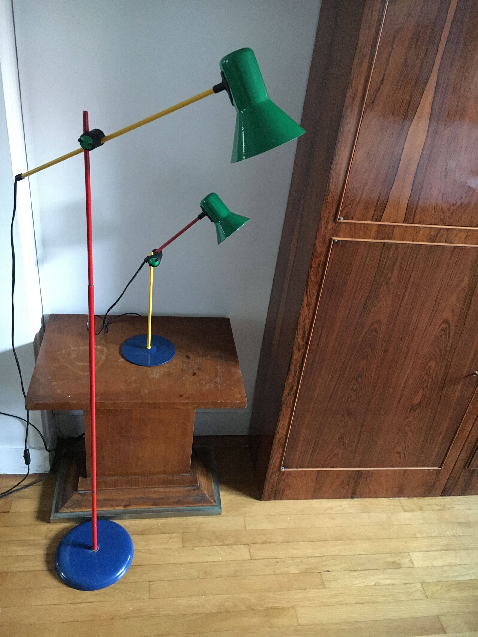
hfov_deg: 48.2
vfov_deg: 61.7
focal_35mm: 29
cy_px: 318
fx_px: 534
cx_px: 239
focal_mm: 4.15
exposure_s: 1/17
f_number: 2.2
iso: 500
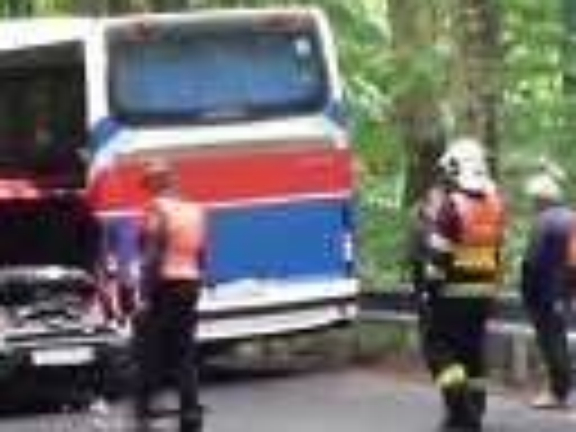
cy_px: 288
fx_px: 3062
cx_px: 288
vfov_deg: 8.1
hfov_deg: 10.7
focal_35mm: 184
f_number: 3.6
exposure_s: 1/10
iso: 400
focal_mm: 5.8
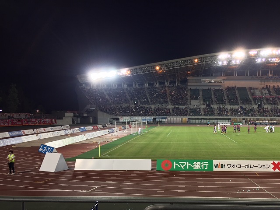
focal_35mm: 29
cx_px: 140
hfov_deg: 61.7
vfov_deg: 48.2
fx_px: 235
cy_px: 105
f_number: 2.2
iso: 32
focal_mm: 4.15
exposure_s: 1/40
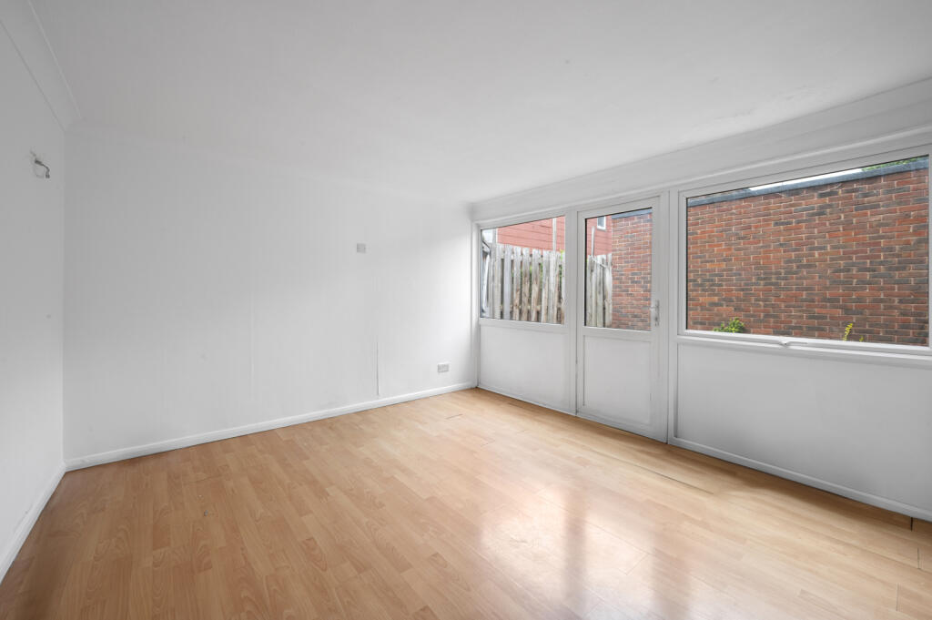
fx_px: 362
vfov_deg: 81.1
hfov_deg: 104.3
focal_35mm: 14
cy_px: 310
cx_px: 466
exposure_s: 1/1.67
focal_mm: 14
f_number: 16
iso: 200
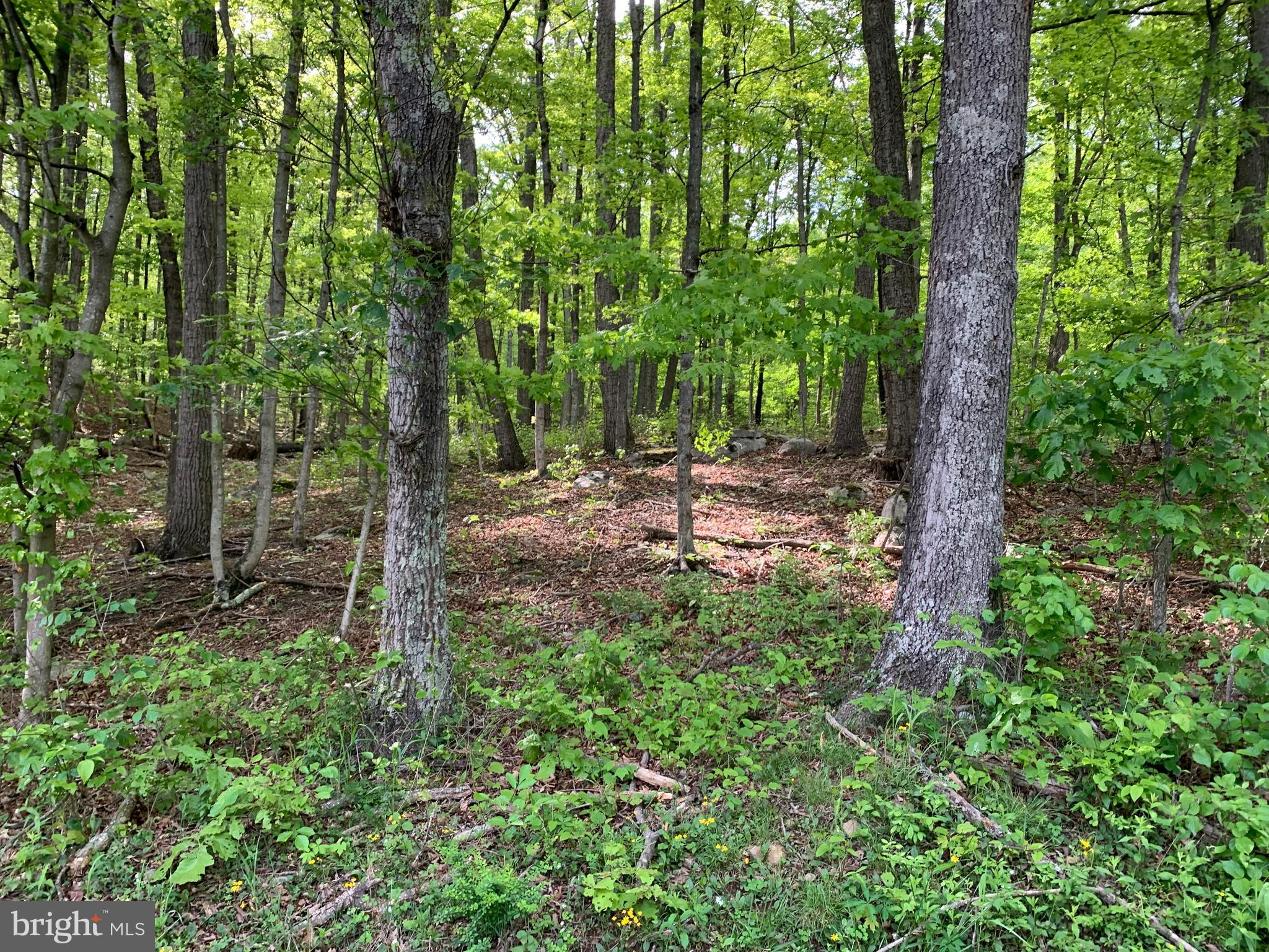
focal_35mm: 26
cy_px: 476
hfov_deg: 67.3
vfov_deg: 53.1
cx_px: 634
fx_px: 953
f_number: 1.8
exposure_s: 1/122
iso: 40
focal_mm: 4.25
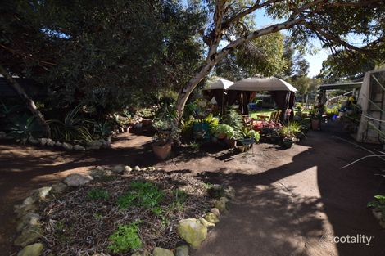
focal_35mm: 15
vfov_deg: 77.3
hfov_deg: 100.4
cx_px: 192
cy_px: 128
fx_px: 160
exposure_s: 1/160
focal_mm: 10
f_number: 6.3
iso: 100
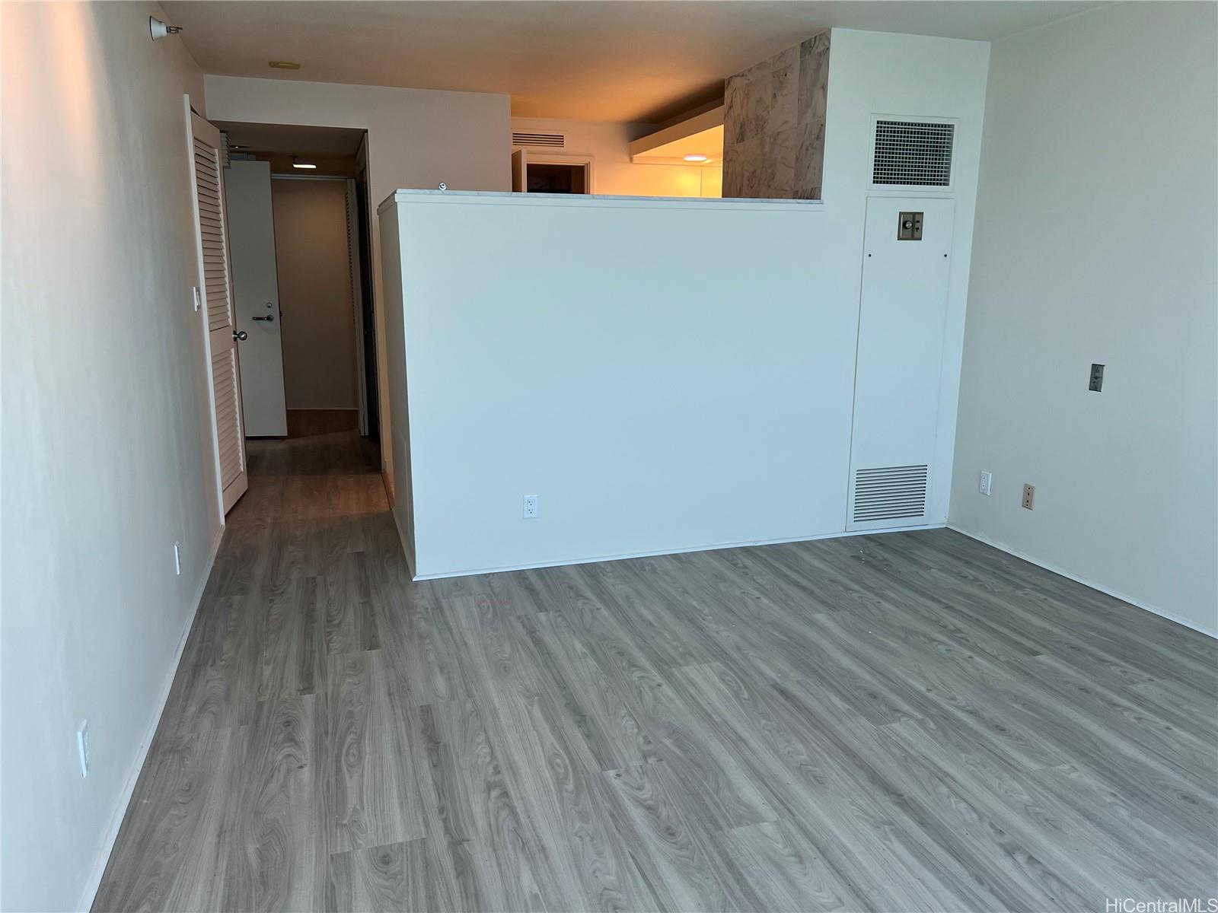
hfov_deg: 67.3
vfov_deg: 53.1
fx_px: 915
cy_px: 456
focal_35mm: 26
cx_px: 609
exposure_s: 1/121
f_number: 1.5
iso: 64
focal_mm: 5.7
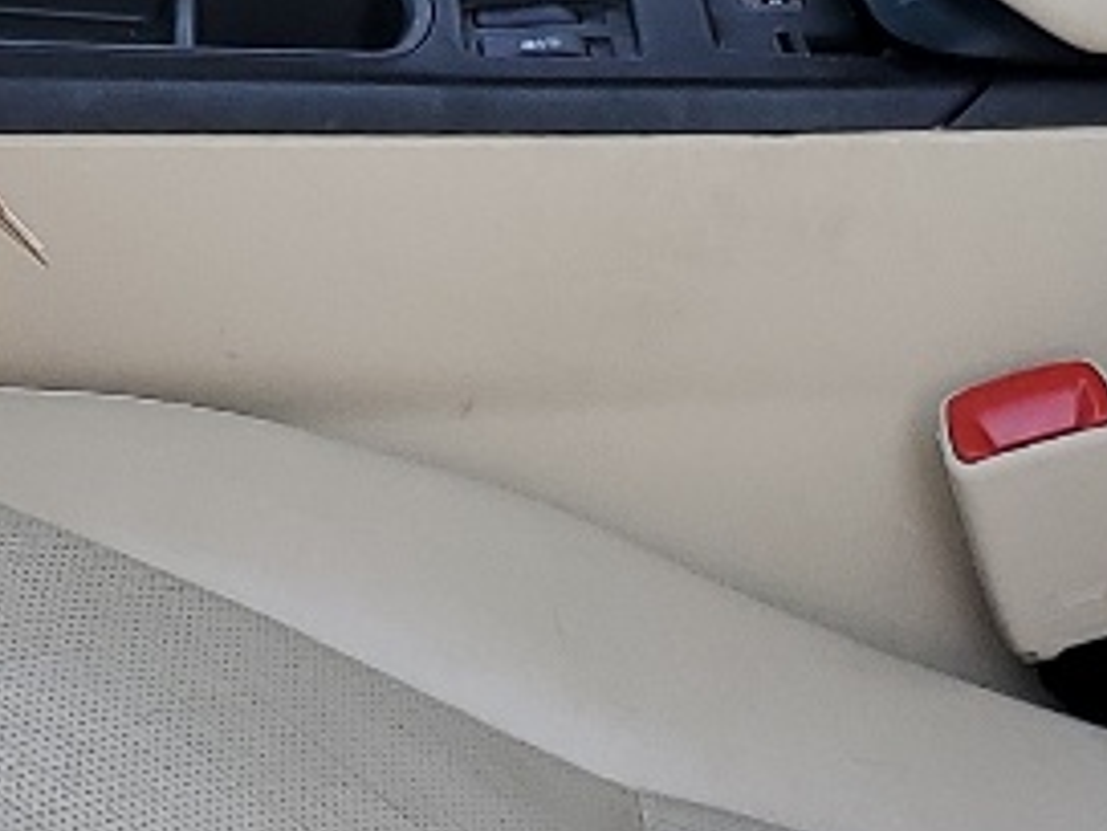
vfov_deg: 9.7
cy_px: 183
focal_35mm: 153
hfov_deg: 12.8
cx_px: 187
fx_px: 4893
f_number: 1.5
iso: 50
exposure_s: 1/139
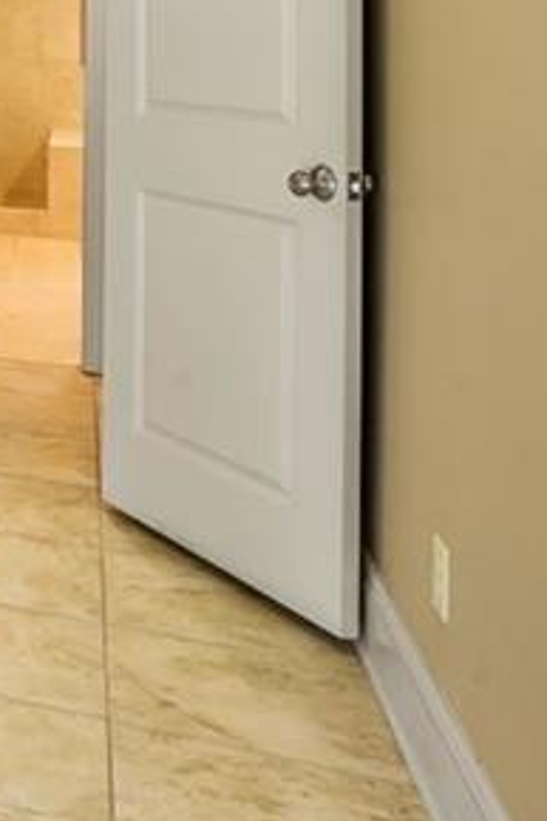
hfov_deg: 14.6
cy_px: 3
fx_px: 1369
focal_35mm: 60
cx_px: -762
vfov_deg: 31.0
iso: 800
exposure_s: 1/4
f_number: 11
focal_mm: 17
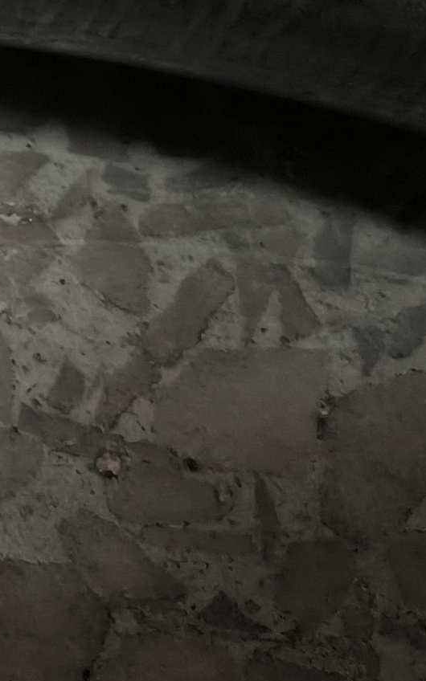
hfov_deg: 8.7
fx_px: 2229
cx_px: -913
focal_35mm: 120
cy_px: -248
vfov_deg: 16.3
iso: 1475
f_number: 1.7
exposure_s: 1/33.3
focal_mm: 5.24
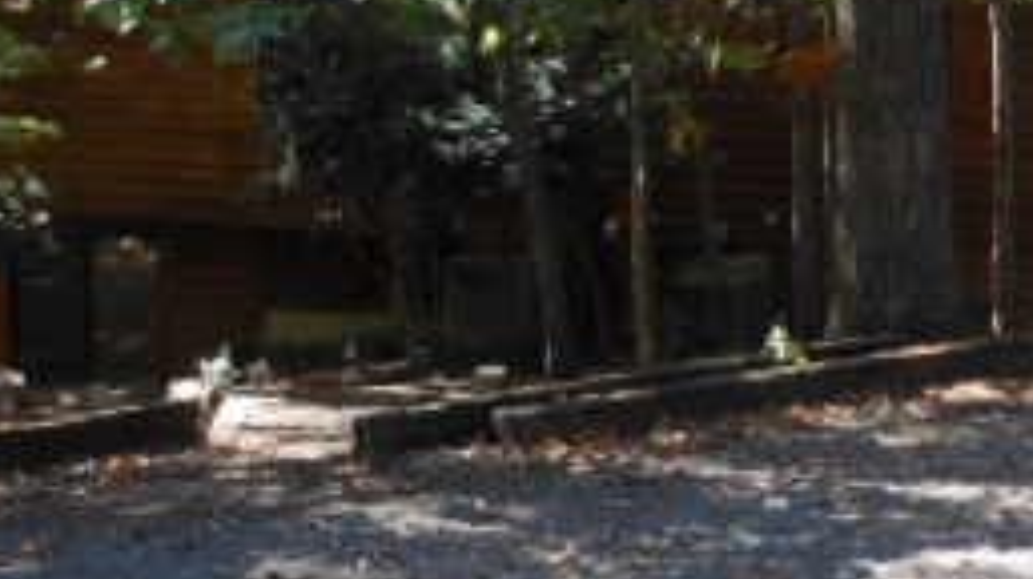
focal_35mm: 76
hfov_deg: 25.9
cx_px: 1113
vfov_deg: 15.6
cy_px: 4
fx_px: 2080
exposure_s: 1/50
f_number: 3.7
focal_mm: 5
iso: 80
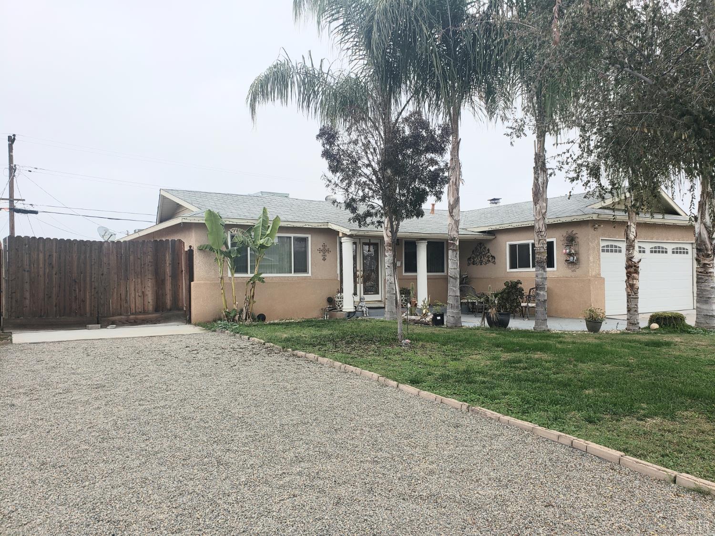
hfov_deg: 67.3
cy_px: 268
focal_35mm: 26
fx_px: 537
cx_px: 358
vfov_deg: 53.1
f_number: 2.4
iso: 50
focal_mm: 4.3
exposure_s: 1/654
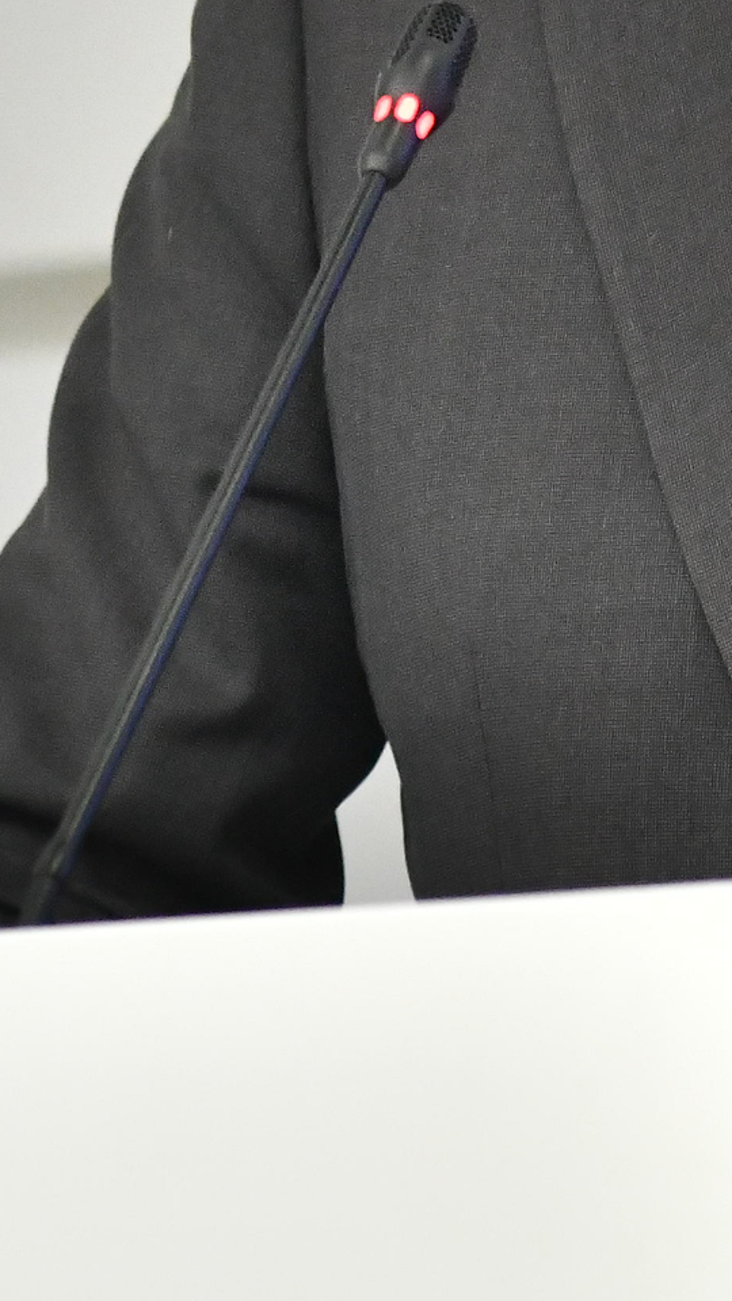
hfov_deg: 1.5
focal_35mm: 786
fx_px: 27122
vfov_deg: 2.7
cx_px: 117
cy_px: -173
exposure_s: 1/400
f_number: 5.6
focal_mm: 200
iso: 4000
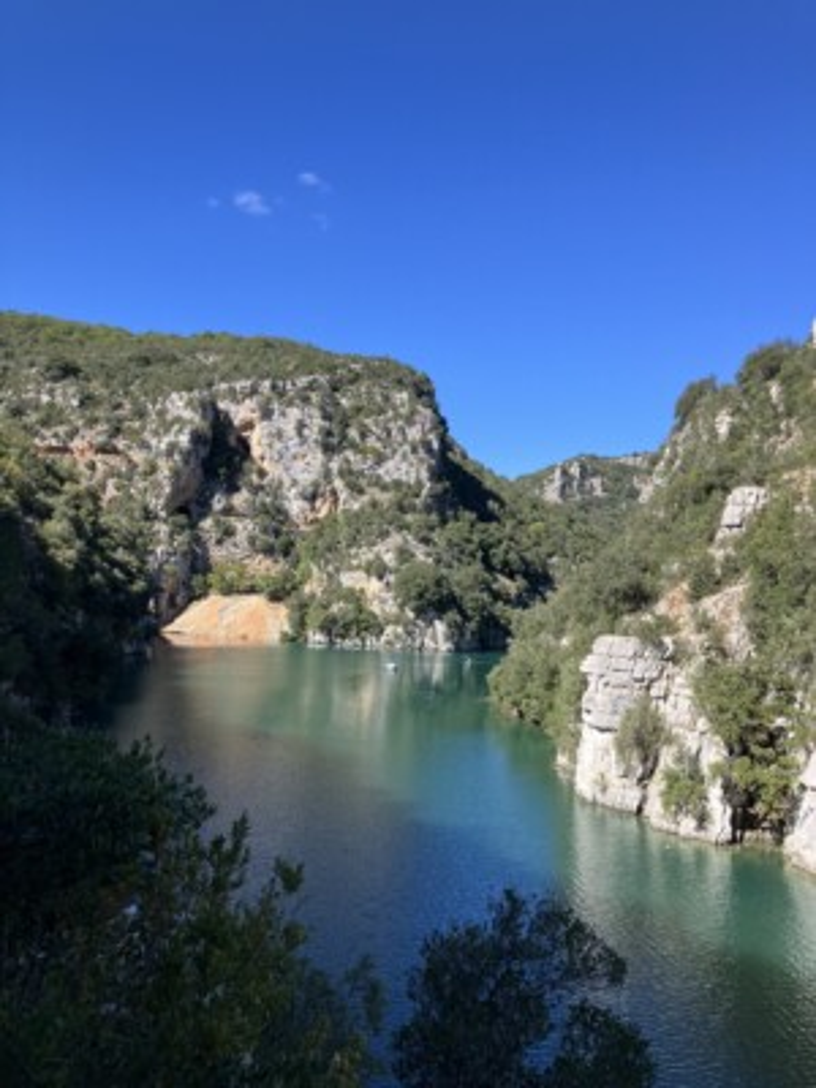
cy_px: 544
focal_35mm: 28
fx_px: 880
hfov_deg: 49.7
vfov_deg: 63.4
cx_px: 408
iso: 32
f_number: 1.8
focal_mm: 3.99
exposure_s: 1/1156
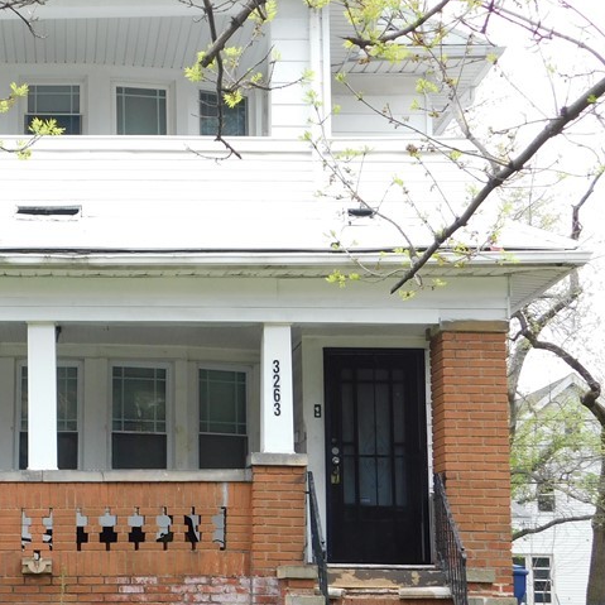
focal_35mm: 85
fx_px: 1681
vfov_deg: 20.4
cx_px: 19
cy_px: 311
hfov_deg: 19.9
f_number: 3.7
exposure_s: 1/40
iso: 125
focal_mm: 8
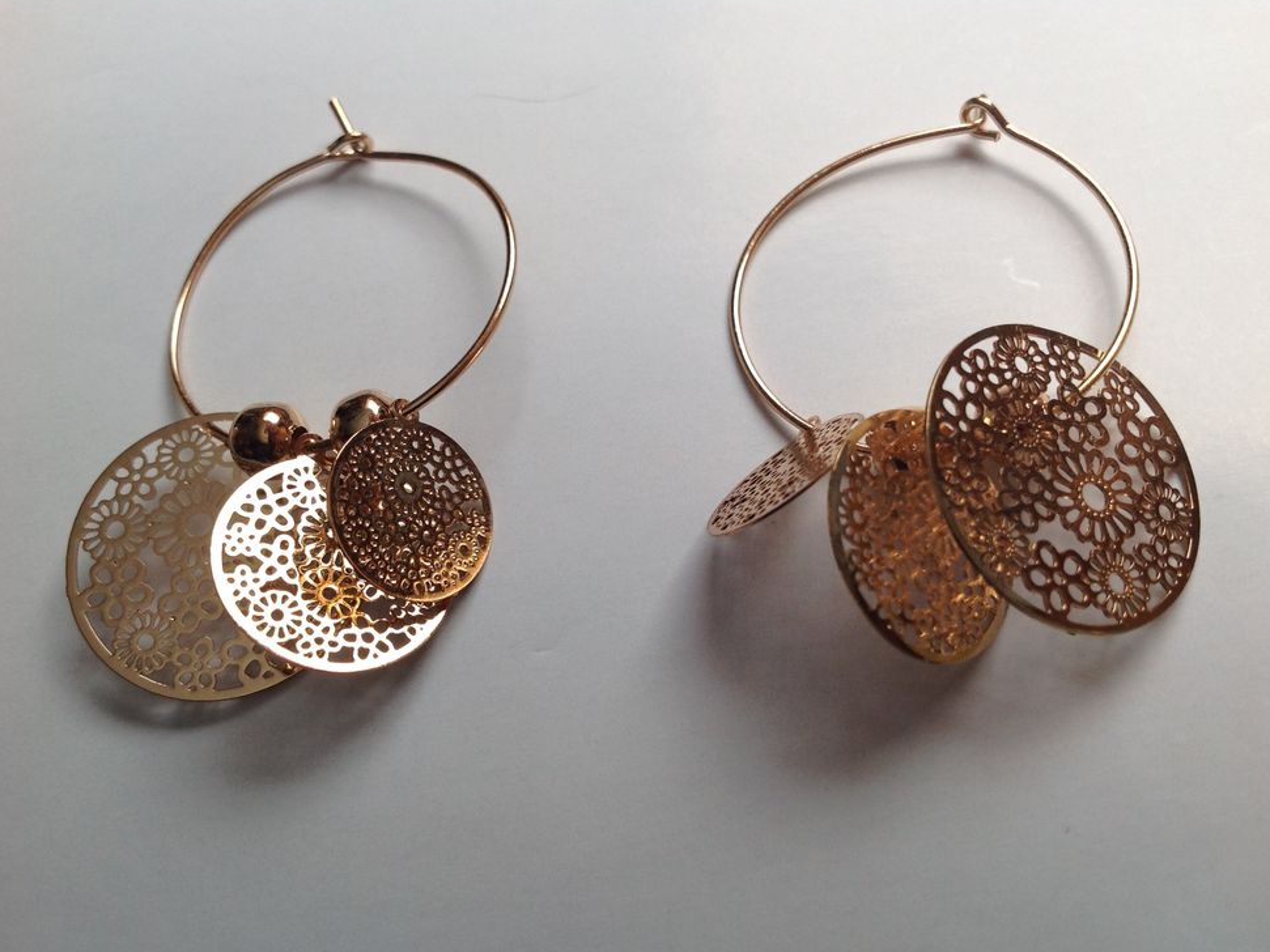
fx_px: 1321
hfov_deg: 51.4
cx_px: 625
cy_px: 479
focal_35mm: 36
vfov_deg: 39.6
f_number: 2.4
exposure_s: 1/144
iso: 50
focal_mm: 4.28
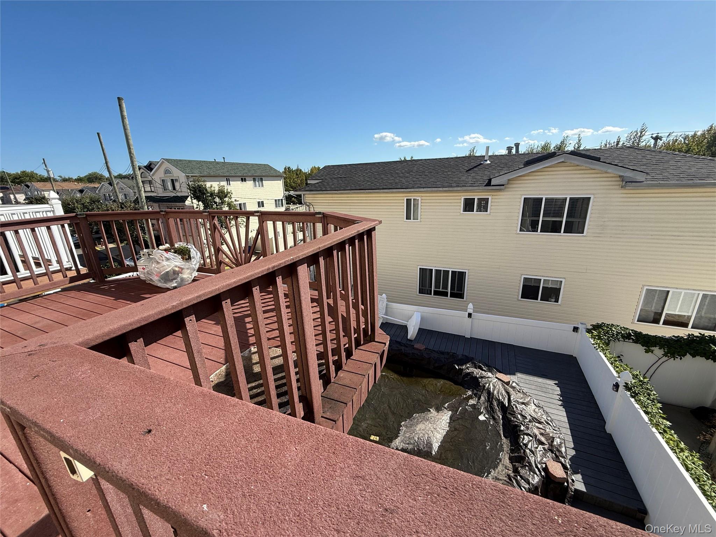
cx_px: 358
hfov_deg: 102.1
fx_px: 290
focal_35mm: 14
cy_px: 268
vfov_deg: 85.7
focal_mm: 2.22
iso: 50
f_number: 2.2
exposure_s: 1/1189
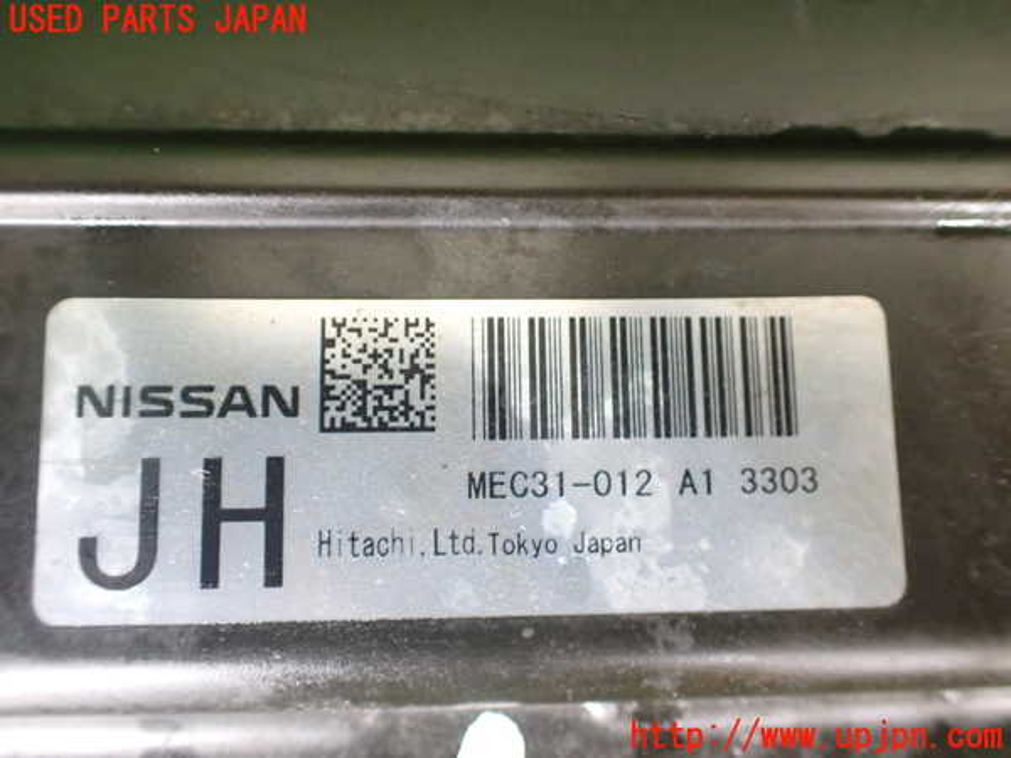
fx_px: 876
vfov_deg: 46.8
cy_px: 379
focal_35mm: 30
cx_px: 506
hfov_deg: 60.0
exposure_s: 1/40
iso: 800
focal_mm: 5.4
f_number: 2.3
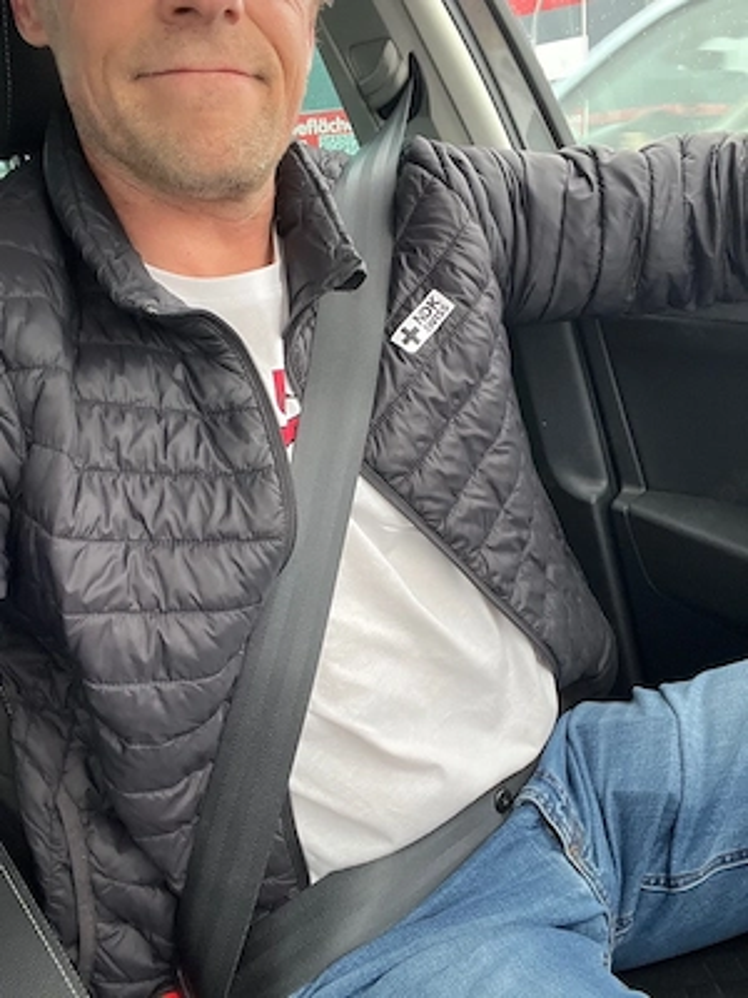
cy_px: 499
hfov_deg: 46.8
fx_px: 864
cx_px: 374
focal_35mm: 30
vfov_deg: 60.0
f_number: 2.2
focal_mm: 2.71
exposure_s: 1/85
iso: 100
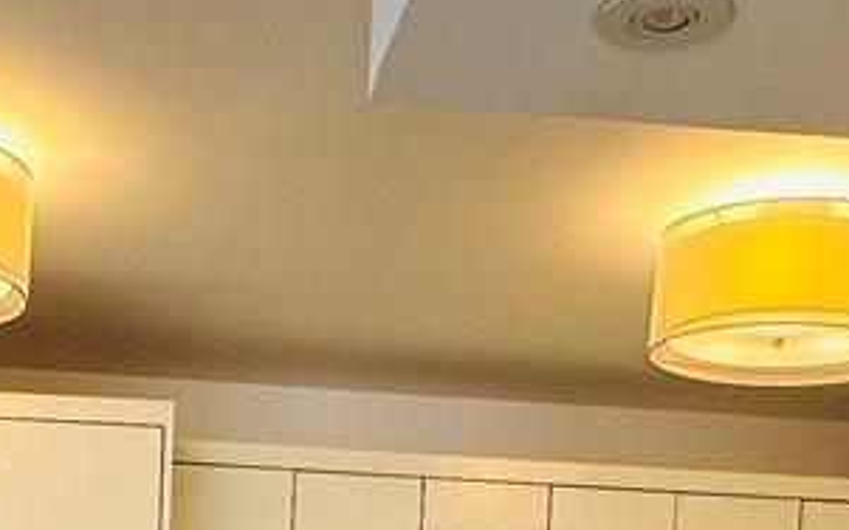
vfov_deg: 14.1
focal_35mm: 79
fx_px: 1828
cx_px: 192
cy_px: 1037
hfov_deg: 25.8
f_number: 2.2
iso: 80
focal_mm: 2.22
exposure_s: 1/120
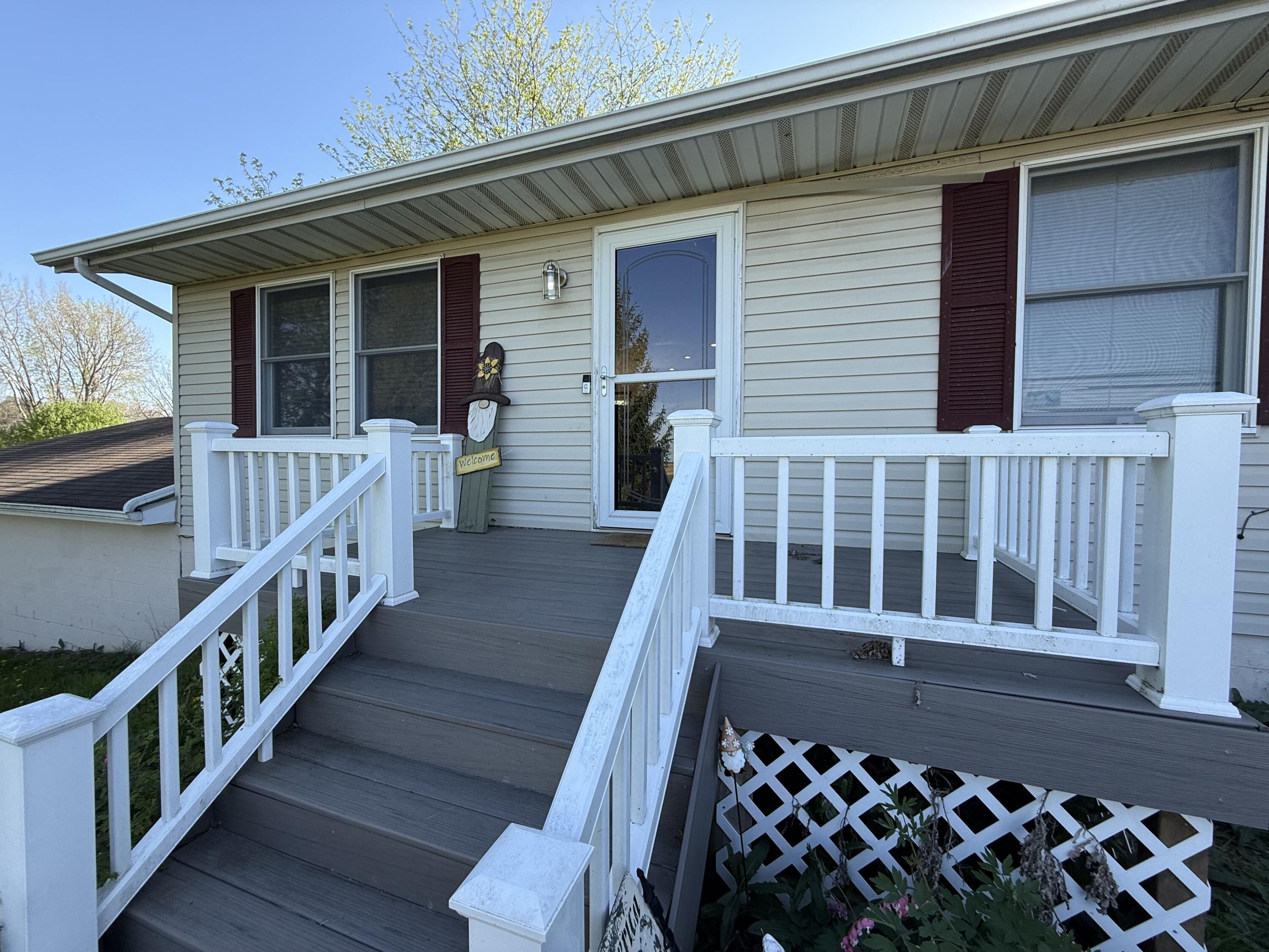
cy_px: 476
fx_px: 513
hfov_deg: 102.1
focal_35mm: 14
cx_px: 634
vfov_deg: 85.7
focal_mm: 2.22
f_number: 2.2
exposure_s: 1/448
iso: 50
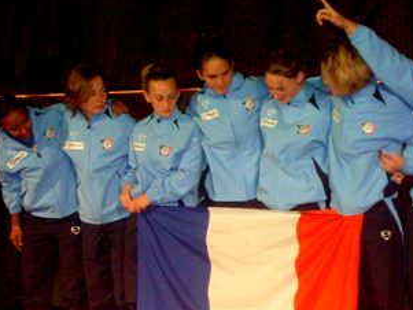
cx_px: 406
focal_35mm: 86
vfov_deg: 17.2
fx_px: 1026
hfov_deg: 22.0
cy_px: 127
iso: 200
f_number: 3
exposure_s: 1/45
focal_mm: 7.2
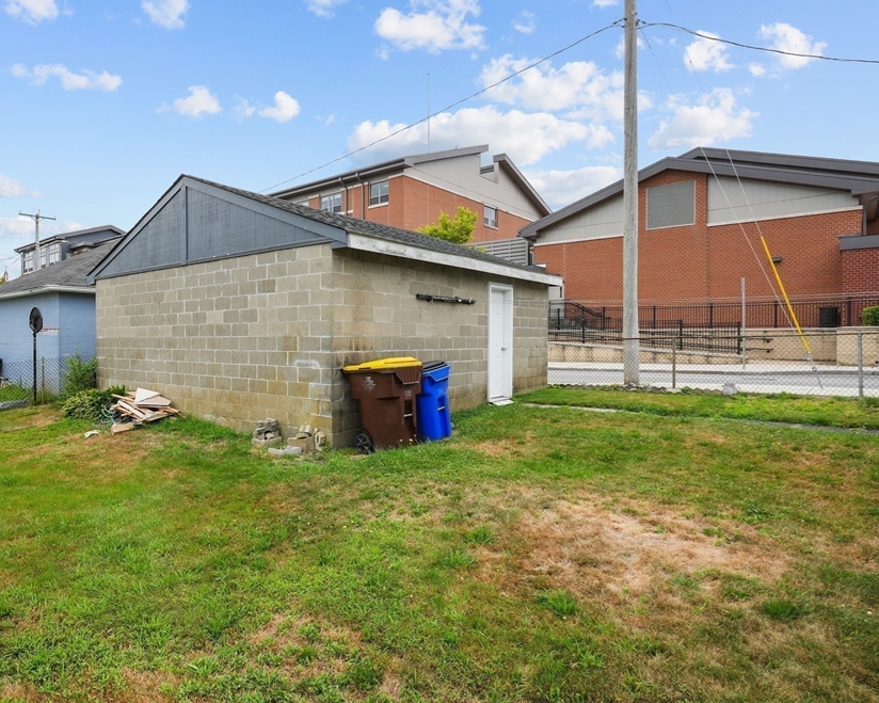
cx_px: 352
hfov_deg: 76.8
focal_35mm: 21
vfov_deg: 65.5
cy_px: 342
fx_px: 546
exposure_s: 1/160
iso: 250
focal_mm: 12.2
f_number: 10
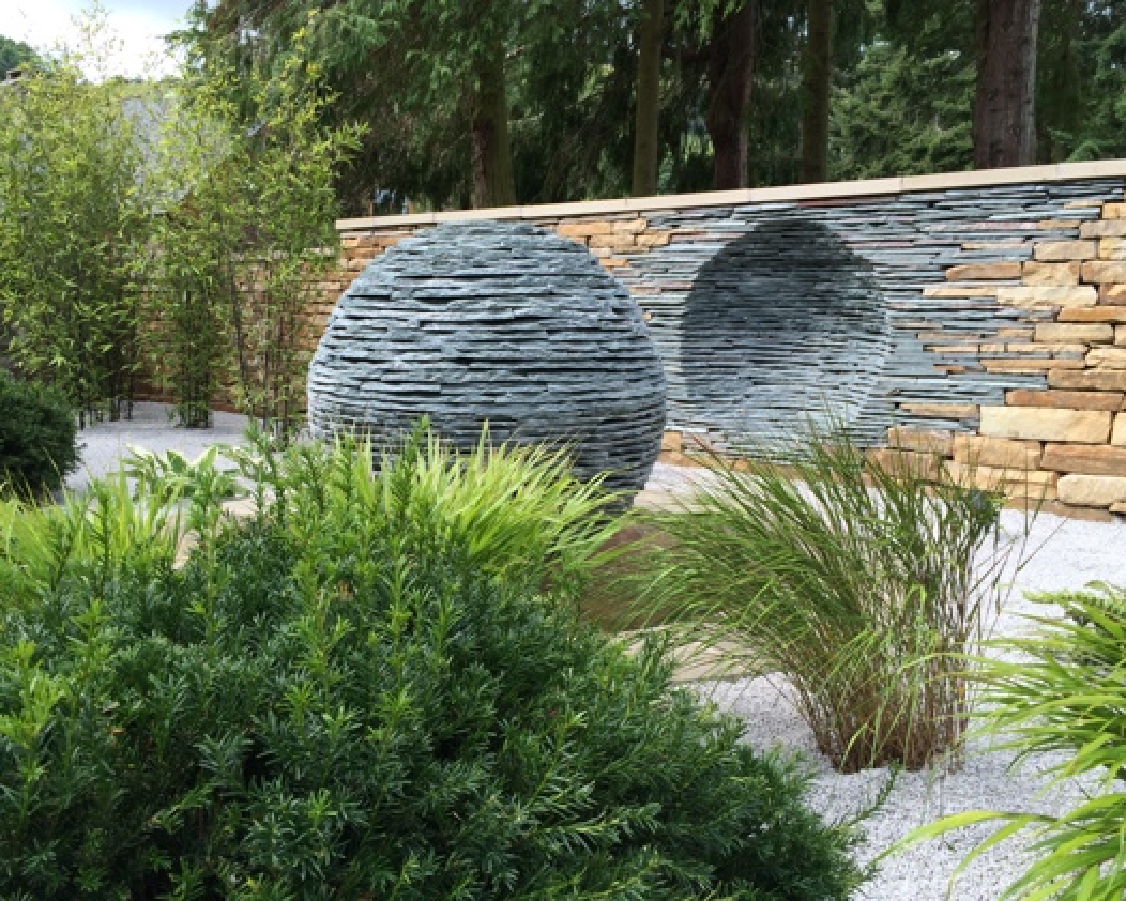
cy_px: 447
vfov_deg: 47.1
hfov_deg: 57.1
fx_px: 1033
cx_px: 522
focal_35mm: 31
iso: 32
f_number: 2.2
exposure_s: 1/500
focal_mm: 4.15
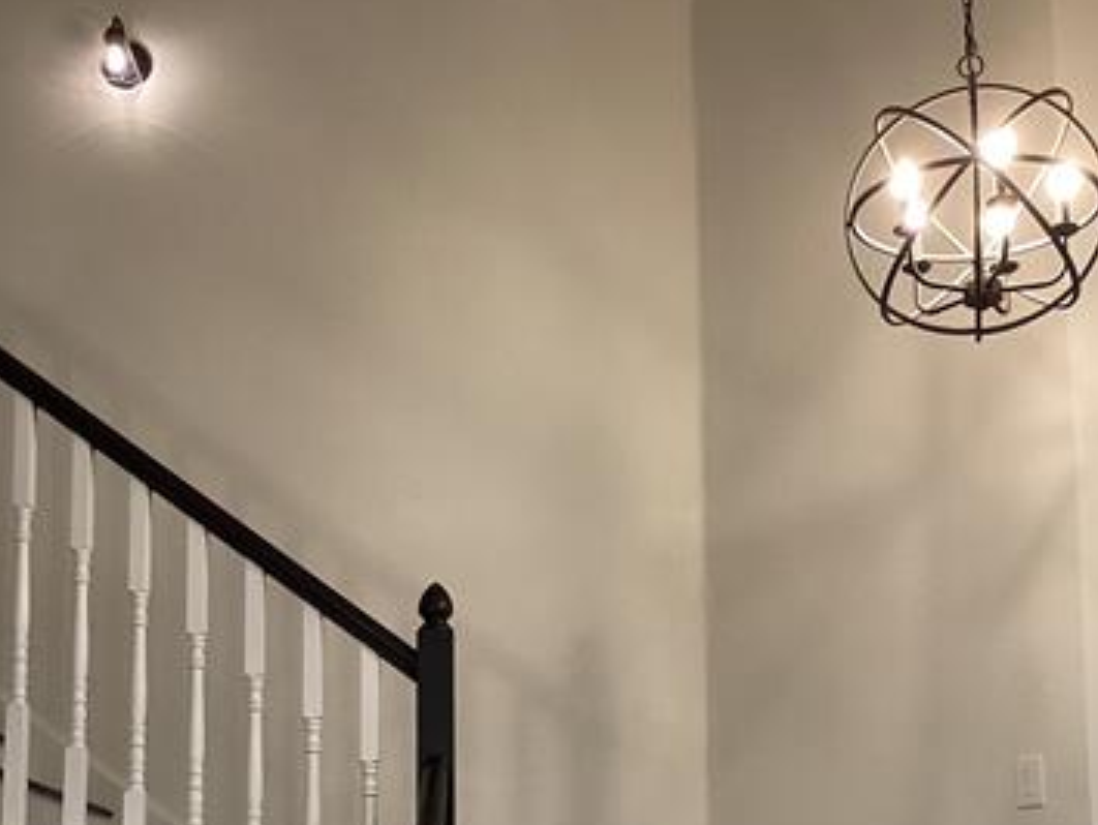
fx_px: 1777
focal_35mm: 56
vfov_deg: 25.4
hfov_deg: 34.3
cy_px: 723
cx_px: 620
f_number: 2.4
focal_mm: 3.3
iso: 125
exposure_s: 1/60
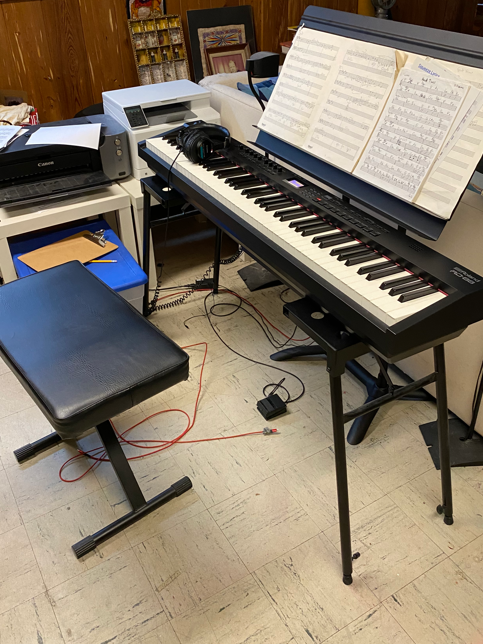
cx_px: 230
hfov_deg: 44.1
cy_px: 297
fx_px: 595
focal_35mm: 32
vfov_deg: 56.8
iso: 250
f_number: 1.8
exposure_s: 1/60
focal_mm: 4.25
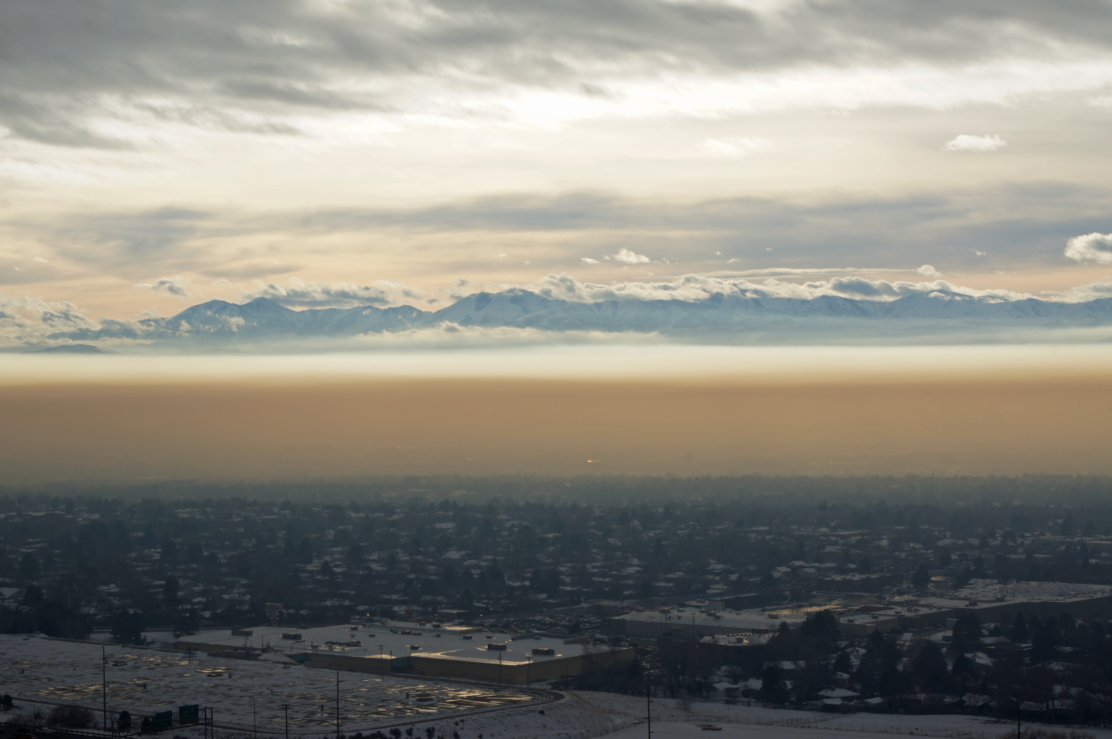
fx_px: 2546
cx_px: 556
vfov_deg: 16.5
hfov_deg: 24.6
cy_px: 370
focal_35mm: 82
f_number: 16
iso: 100
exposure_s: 1/125
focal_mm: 55
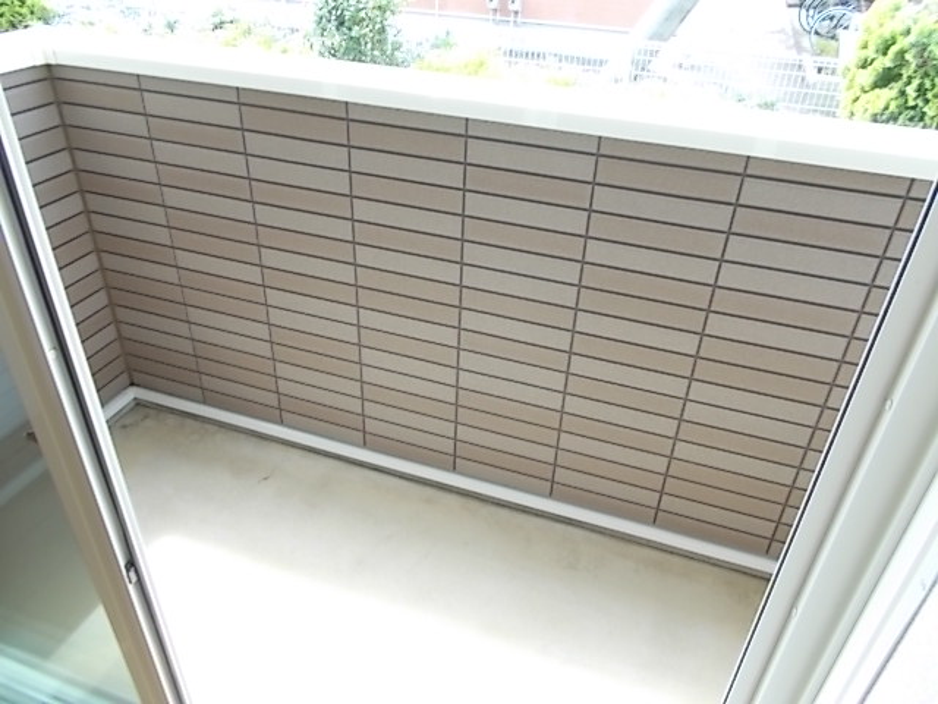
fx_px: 705
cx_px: 469
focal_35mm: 26
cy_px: 352
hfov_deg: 67.3
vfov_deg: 53.1
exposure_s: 1/60
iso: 80
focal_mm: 4.6
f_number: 3.2
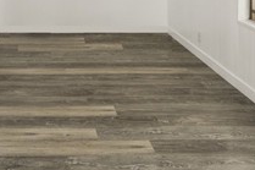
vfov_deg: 21.9
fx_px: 389
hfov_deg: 34.6
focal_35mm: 55
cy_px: -57
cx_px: 35
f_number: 5.6
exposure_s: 1/1.25
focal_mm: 18
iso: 100
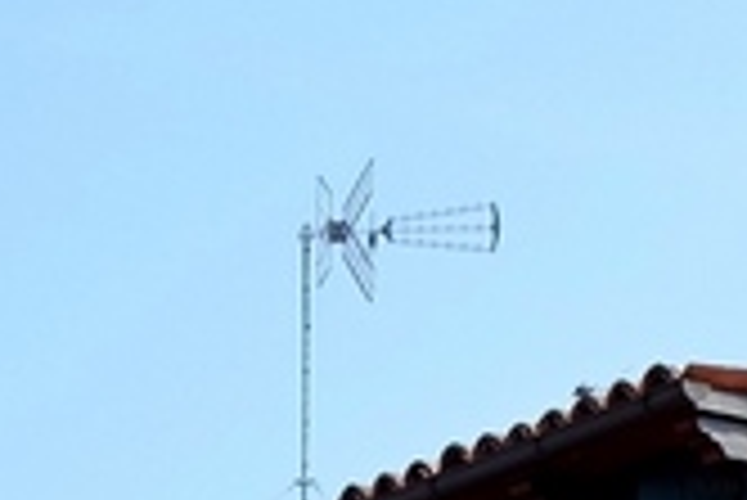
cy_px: 1619
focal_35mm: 179
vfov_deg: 6.8
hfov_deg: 11.2
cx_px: -162
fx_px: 3717
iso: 200
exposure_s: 1/400
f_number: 6.4
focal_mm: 18
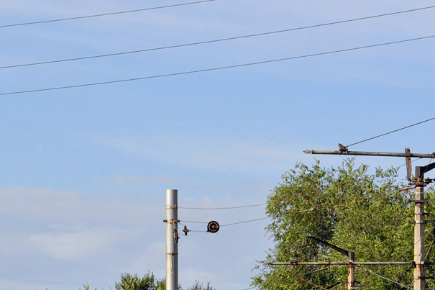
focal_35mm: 260
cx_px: 275
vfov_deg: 5.3
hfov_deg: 7.9
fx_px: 3143
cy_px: 318
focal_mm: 75
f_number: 8
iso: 200
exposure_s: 1/500
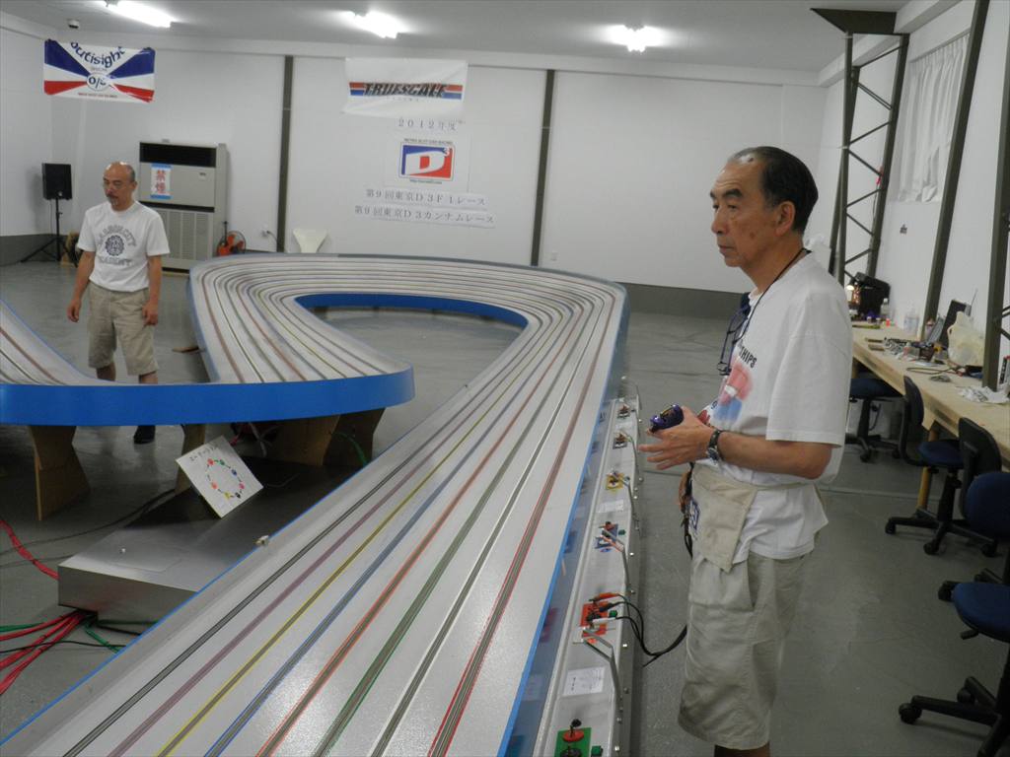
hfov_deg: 54.0
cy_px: 378
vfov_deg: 41.8
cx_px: 505
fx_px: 992
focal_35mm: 34
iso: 200
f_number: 3.5
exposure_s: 1/25
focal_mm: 6.1
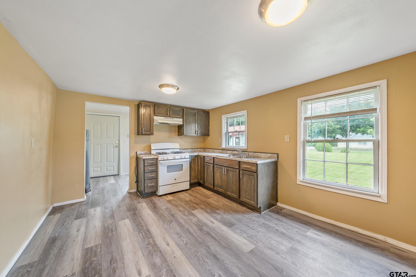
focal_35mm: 13
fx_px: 150
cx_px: 208
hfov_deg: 108.3
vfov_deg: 85.4
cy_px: 138
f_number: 8
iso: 800
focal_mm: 13
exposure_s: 1/15
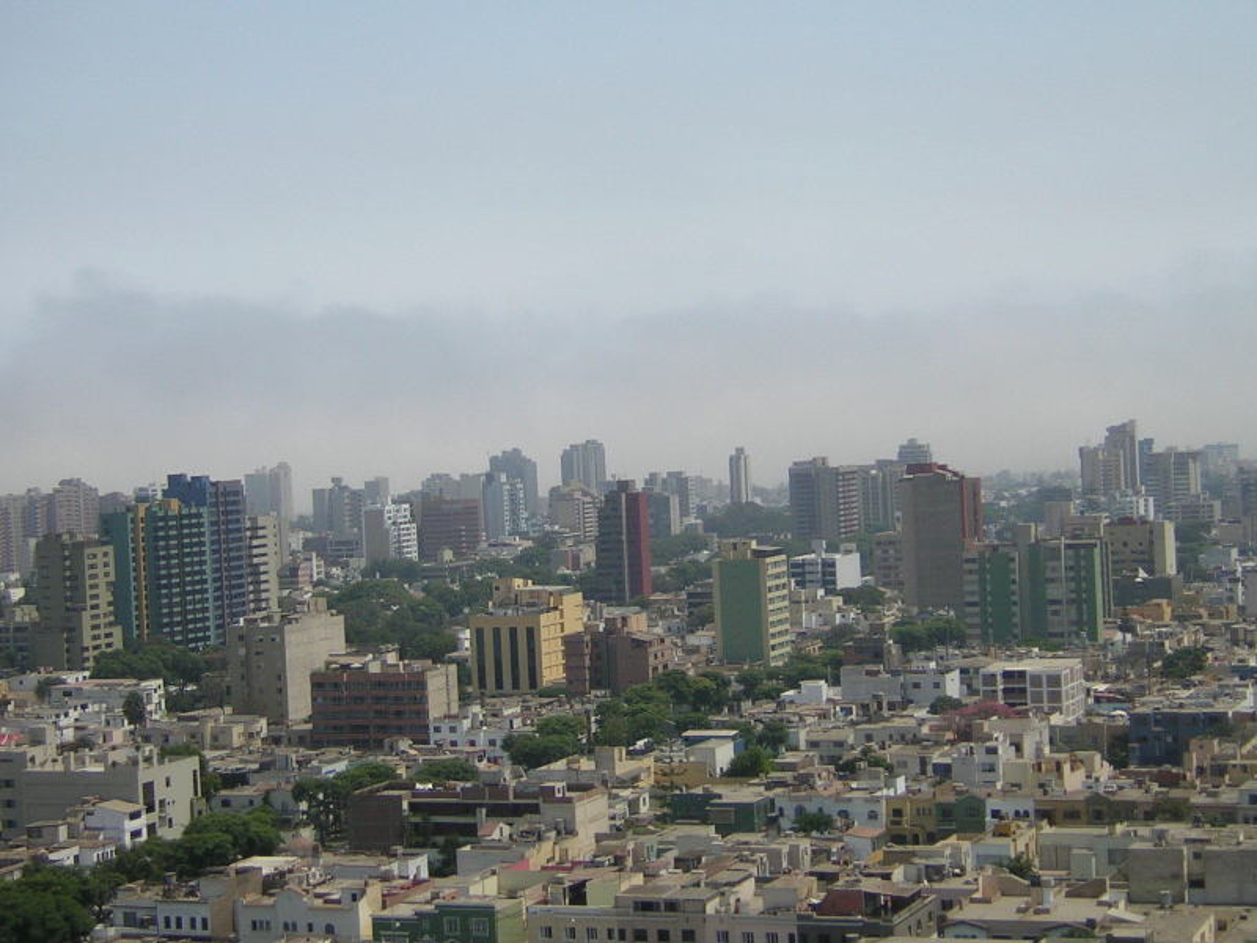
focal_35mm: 70
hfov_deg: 27.8
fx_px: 2542
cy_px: 472
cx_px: 628
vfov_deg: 21.0
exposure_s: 1/1250
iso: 50
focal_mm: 9.1
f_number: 3.6
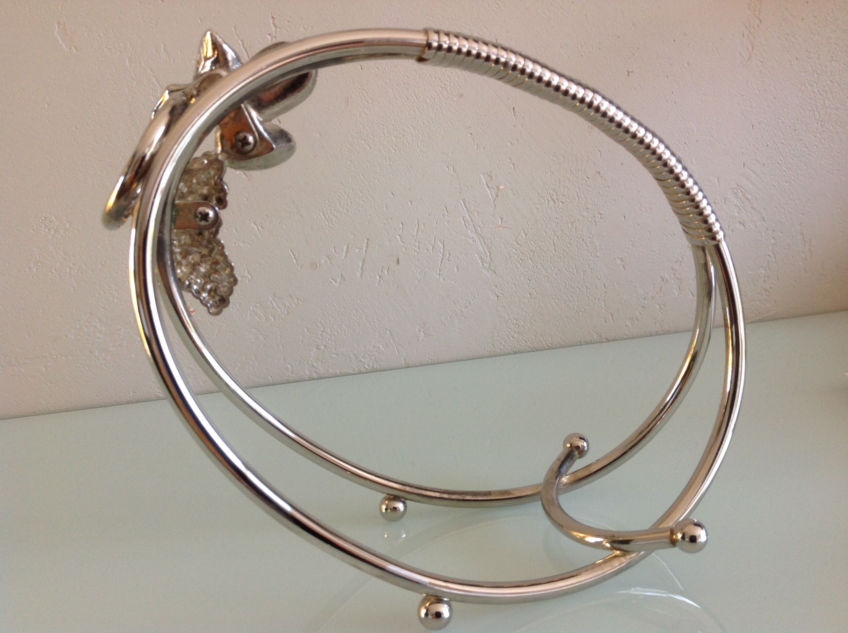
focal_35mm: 35
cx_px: 424
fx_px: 856
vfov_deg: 40.6
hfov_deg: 52.7
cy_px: 316
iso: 80
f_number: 2.4
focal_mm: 4.28
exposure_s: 1/15
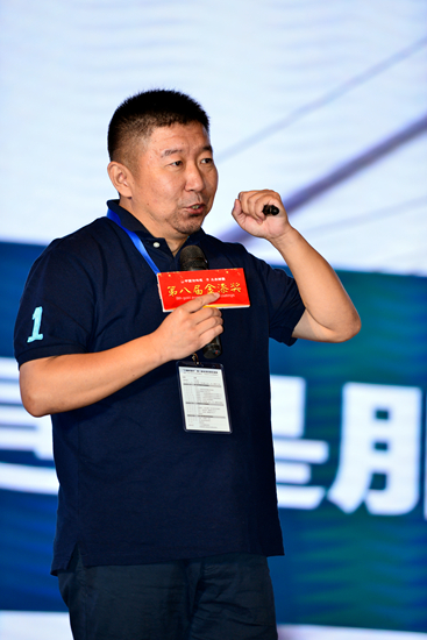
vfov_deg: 10.3
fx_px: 3556
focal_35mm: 200
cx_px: 214
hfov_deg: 6.9
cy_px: 320
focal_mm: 200
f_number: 2.8
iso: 500
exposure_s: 1/200
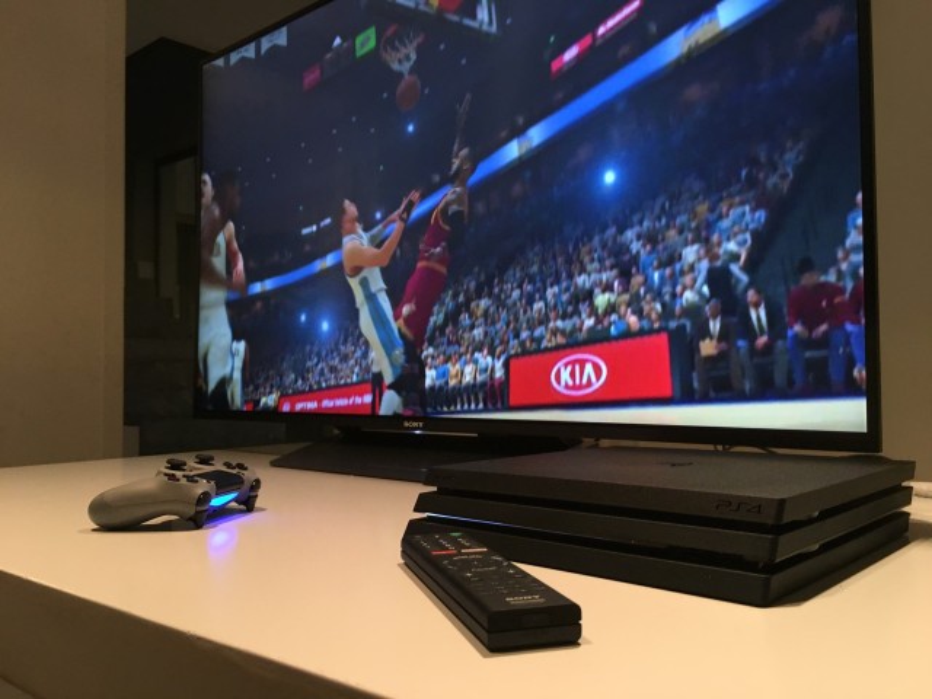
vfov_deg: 48.2
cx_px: 466
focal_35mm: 29
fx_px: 781
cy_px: 350
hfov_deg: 61.7
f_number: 2.2
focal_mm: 4.15
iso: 125
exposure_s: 1/33
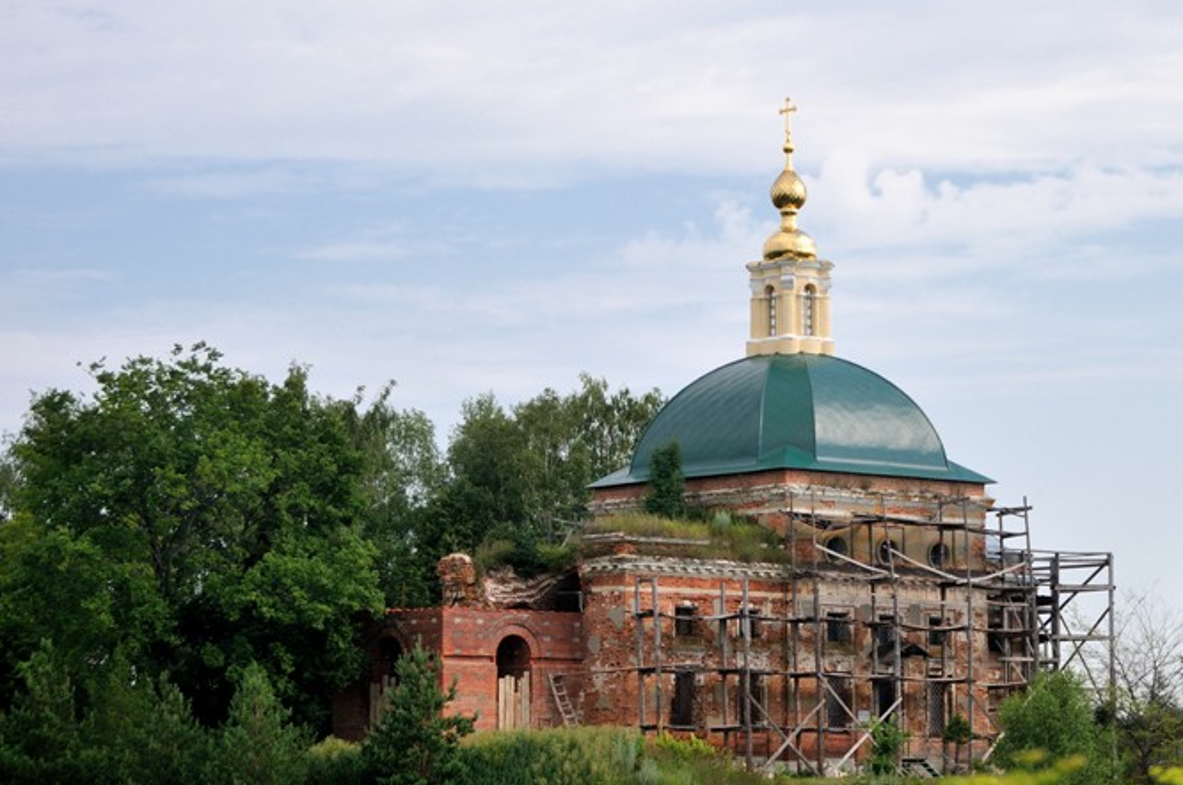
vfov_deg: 10.4
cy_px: 482
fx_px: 4321
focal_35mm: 132
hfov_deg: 15.6
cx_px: 782
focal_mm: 65
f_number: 6.3
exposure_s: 1/640
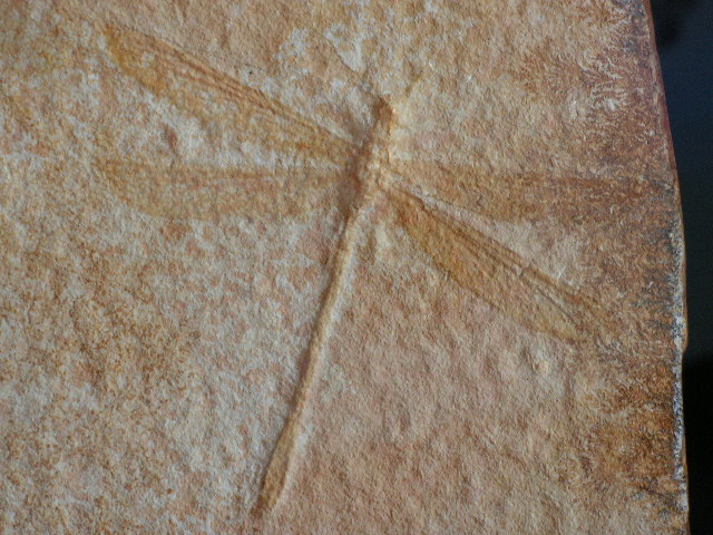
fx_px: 2225
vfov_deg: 13.7
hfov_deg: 18.2
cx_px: 356
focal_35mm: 108
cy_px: 268
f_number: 3.4
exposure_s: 1/50
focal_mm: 18.1
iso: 200
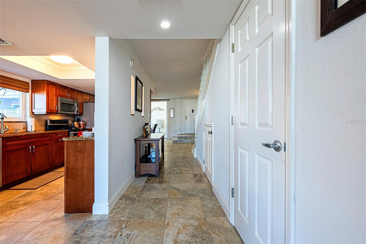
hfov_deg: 104.3
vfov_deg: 81.2
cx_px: 183
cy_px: 122
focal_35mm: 14
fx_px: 142
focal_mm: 14
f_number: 8
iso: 400
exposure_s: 1/50
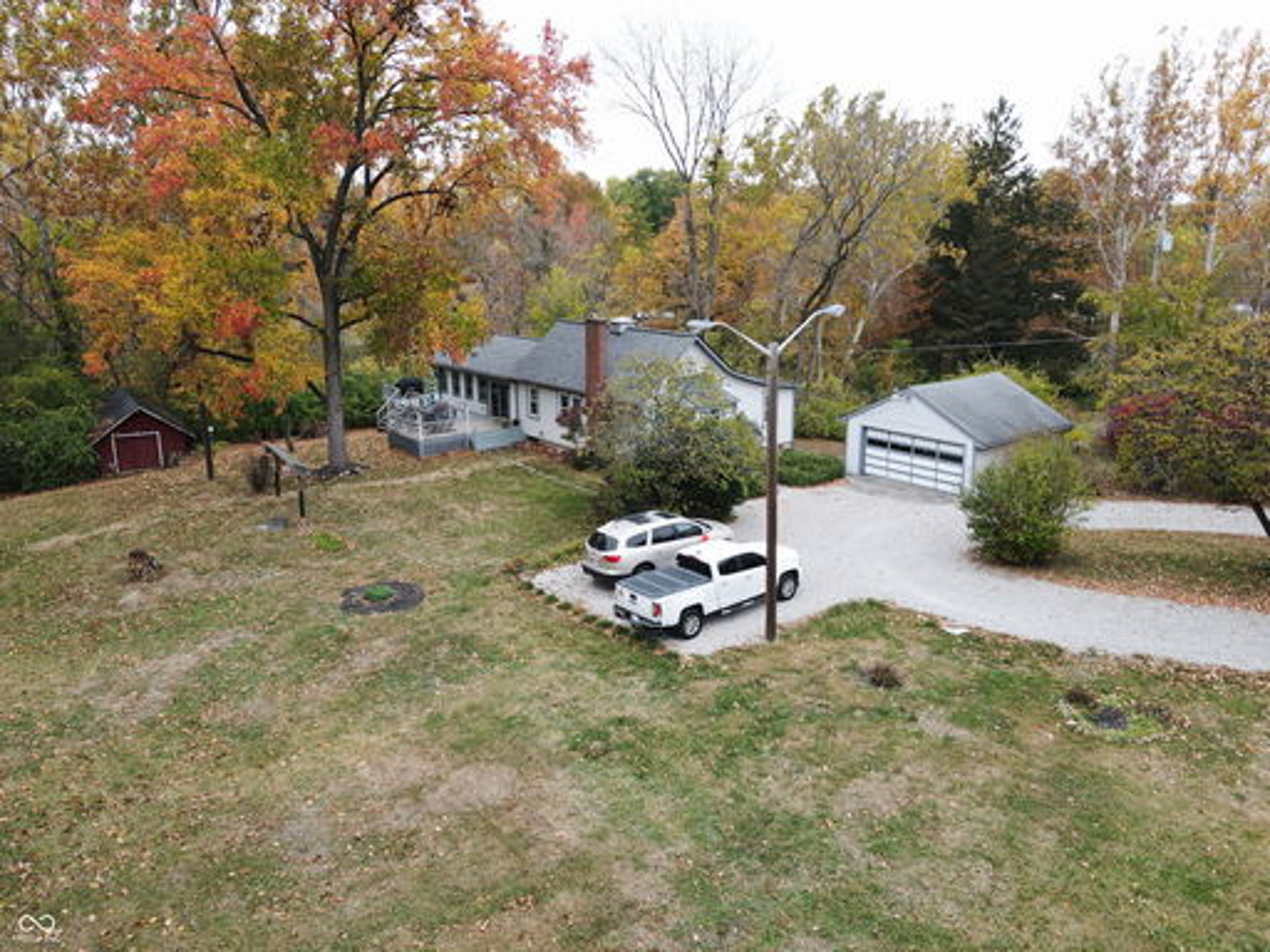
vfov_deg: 56.8
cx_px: 635
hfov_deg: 71.6
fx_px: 881
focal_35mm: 24
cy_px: 476
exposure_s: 1/50
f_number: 2.8
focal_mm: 4.5
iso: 110
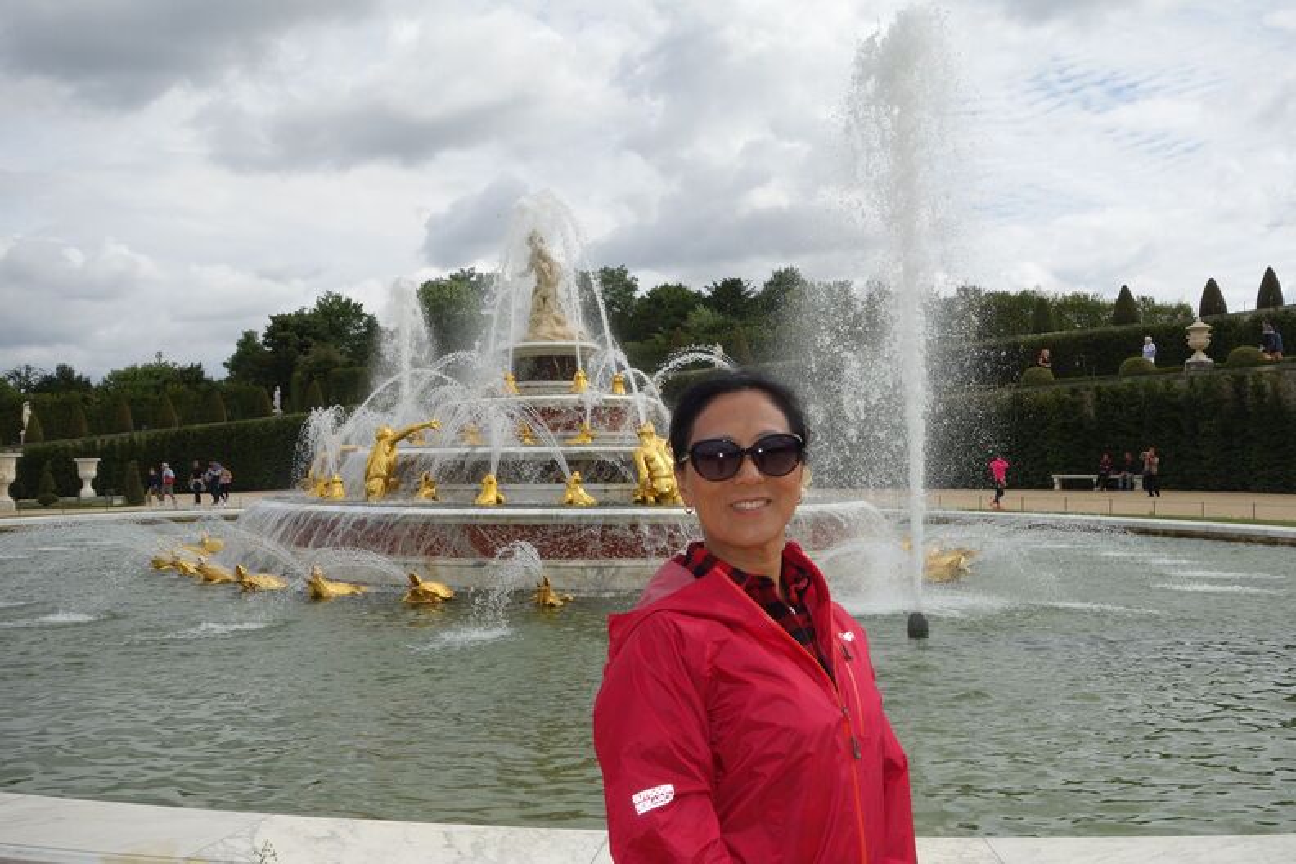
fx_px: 1368
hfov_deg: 50.7
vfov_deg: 35.1
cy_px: 432
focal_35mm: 38
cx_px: 648
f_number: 5.6
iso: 125
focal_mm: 14.23
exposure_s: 1/800
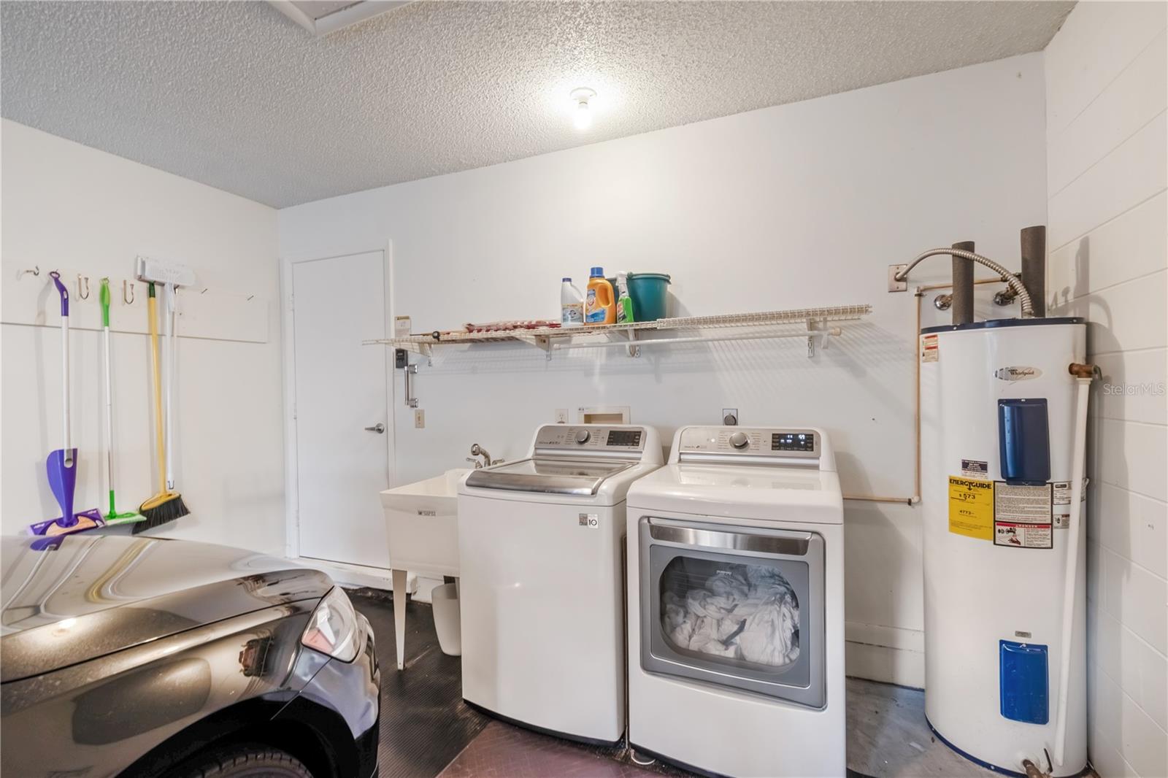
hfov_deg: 100.4
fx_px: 487
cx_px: 584
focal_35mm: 15
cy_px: 389
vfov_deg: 77.3
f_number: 9
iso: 250
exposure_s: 1/5
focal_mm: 10
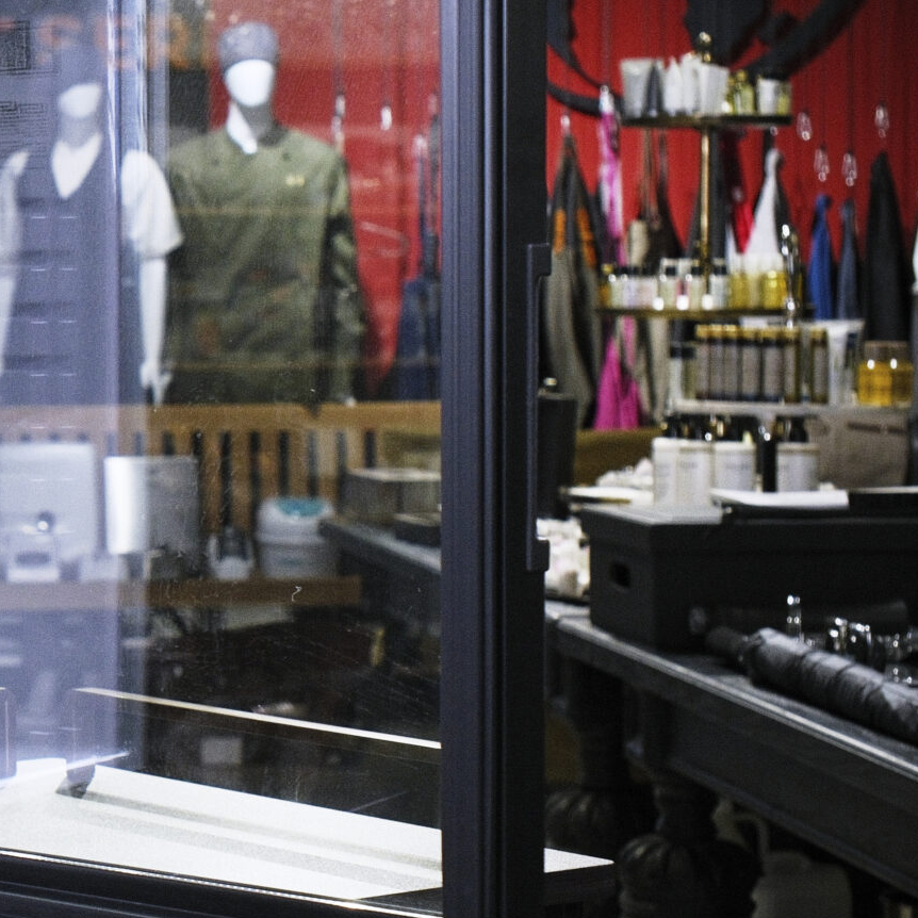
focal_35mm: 111
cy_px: 373
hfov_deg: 14.9
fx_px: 3330
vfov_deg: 15.7
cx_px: -305
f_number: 4.5
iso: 640
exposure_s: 1/80
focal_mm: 29
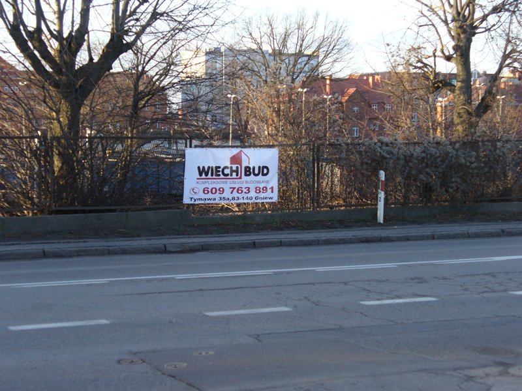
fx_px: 1176
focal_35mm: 78
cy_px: 196
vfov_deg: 18.9
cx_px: 261
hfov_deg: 25.0
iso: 100
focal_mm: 12.8
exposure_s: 1/160
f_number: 3.3
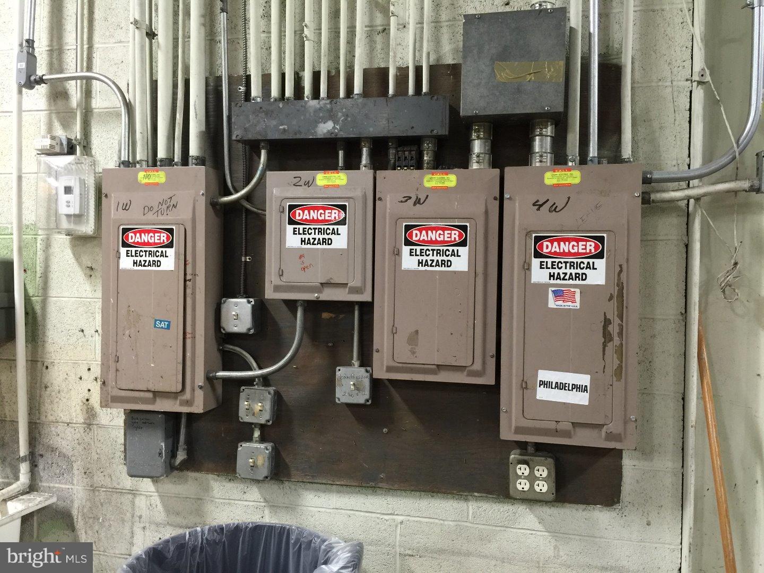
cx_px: 382
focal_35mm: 29
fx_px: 640
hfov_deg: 61.7
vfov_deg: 48.2
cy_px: 286
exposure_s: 1/15
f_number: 2.2
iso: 80
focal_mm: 4.15
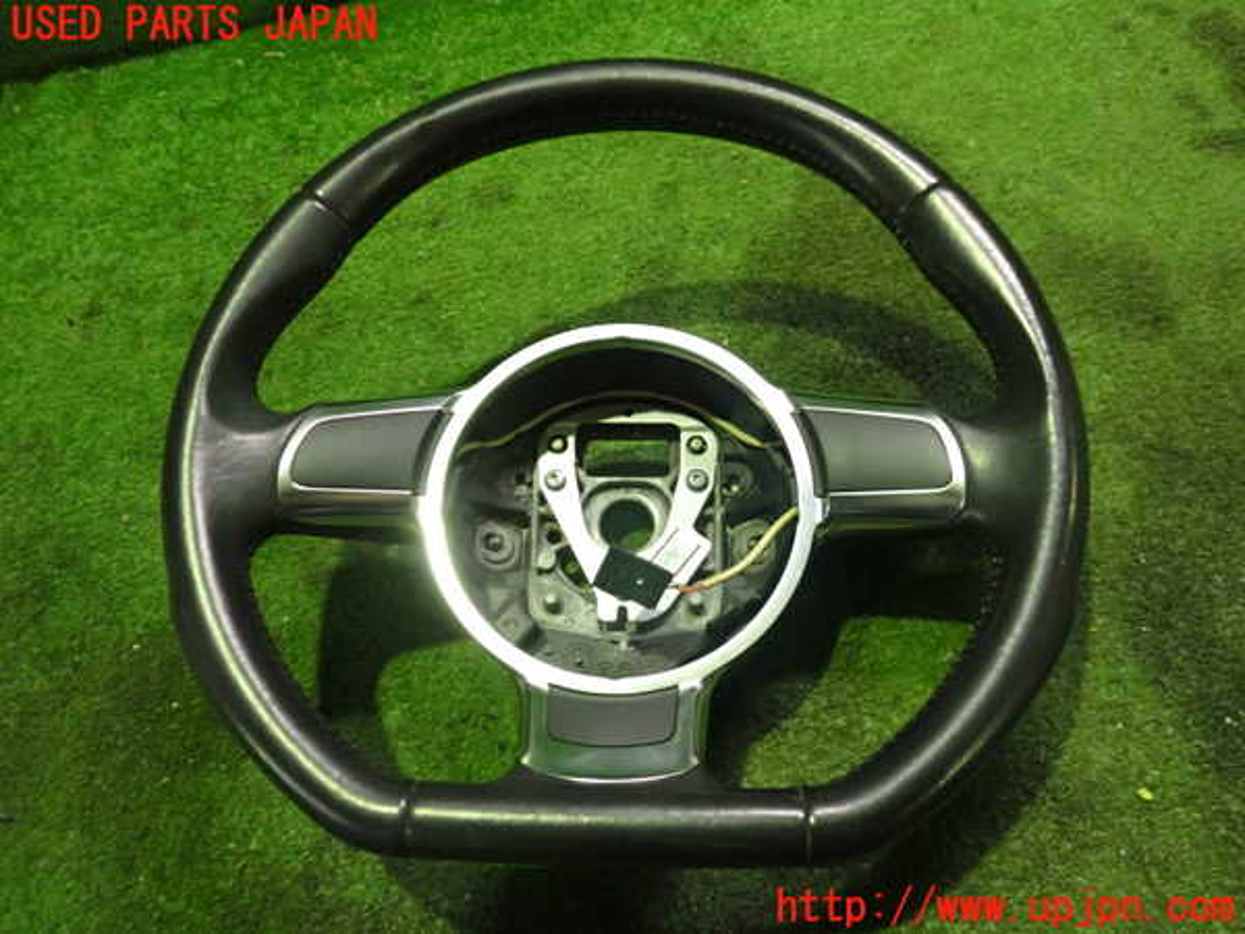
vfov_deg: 46.8
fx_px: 1079
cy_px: 467
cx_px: 622
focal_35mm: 30
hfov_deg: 60.0
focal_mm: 5.4
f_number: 2.3
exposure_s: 1/30
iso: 800
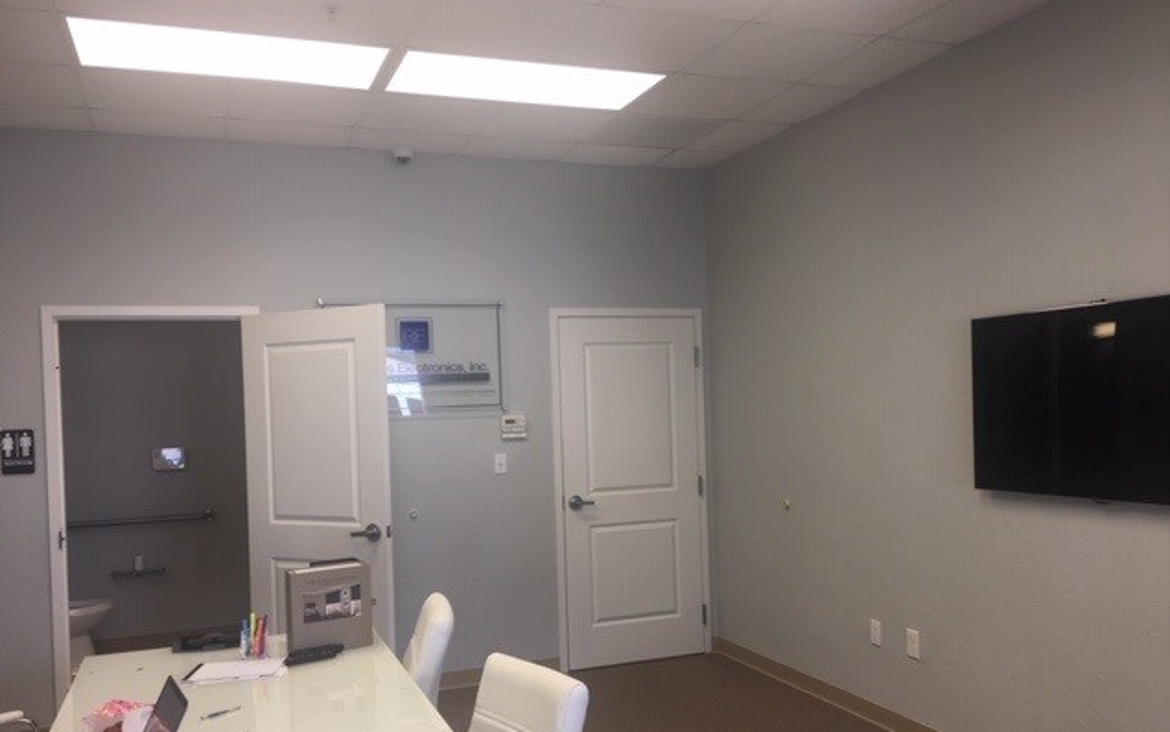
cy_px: 419
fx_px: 989
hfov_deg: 61.2
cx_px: 588
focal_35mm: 31
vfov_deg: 40.5
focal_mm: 4.15
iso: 25
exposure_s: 1/60
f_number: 2.2
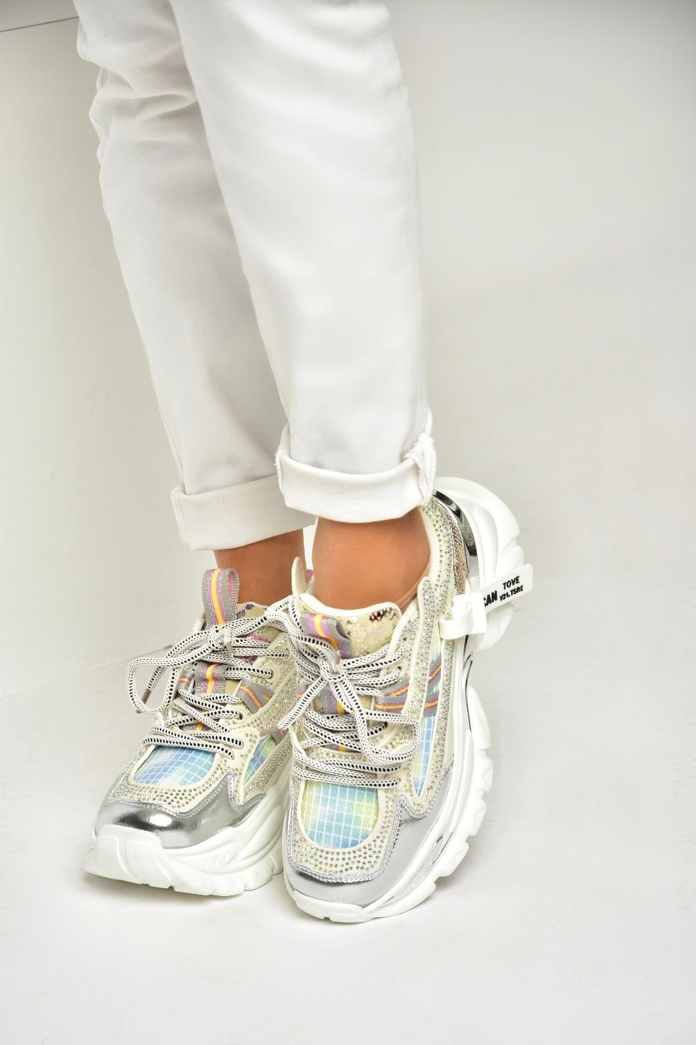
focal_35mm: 158
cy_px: 522
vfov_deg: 13.0
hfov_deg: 8.7
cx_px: 348
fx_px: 4567
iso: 100
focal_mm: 105
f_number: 8
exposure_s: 1/125
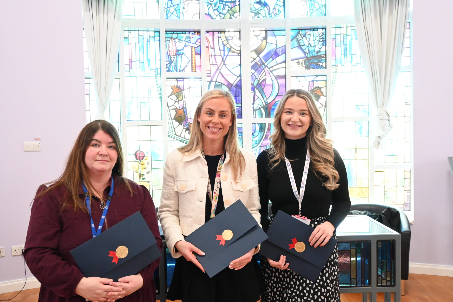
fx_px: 453
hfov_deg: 53.1
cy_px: 151
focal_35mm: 36
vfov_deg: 36.9
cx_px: 226
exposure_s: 1/100
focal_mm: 24
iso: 3200
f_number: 4.2
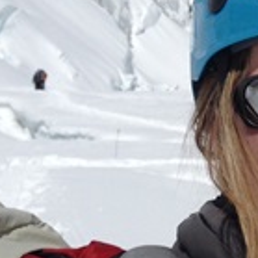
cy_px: 109
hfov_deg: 11.1
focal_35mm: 147
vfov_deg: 11.9
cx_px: 455
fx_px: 1240
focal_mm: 4.13
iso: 50
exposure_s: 1/6803
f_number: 2.4
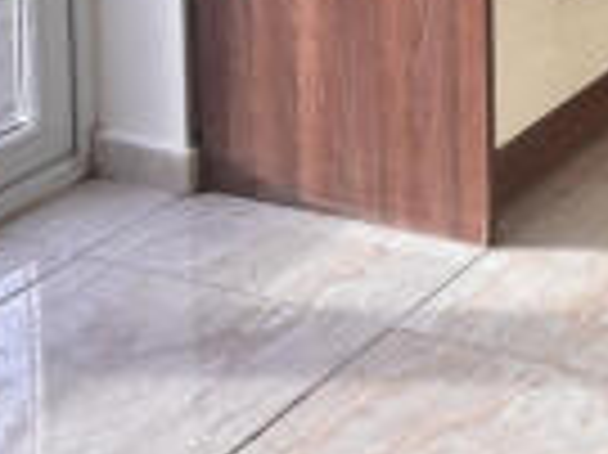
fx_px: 1965
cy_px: -488
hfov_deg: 17.0
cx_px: 669
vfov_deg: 11.7
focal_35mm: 112
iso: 50
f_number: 1.6
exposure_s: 1/100
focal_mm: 5.96
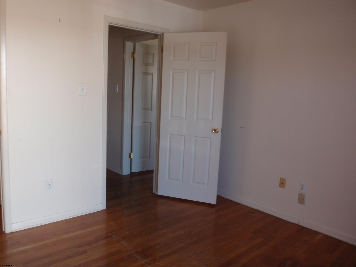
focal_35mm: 28
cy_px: 134
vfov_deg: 49.7
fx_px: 288
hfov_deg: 63.4
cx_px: 178
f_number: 3.2
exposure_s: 1/30
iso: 64
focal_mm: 5
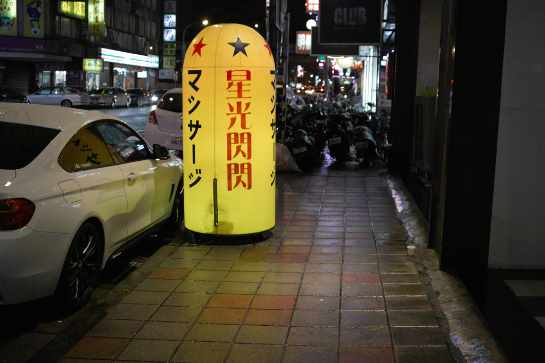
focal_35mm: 41
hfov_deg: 47.4
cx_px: 272
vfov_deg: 32.6
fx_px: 620
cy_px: 182
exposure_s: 1/40
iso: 400
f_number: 2.8
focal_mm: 24.2
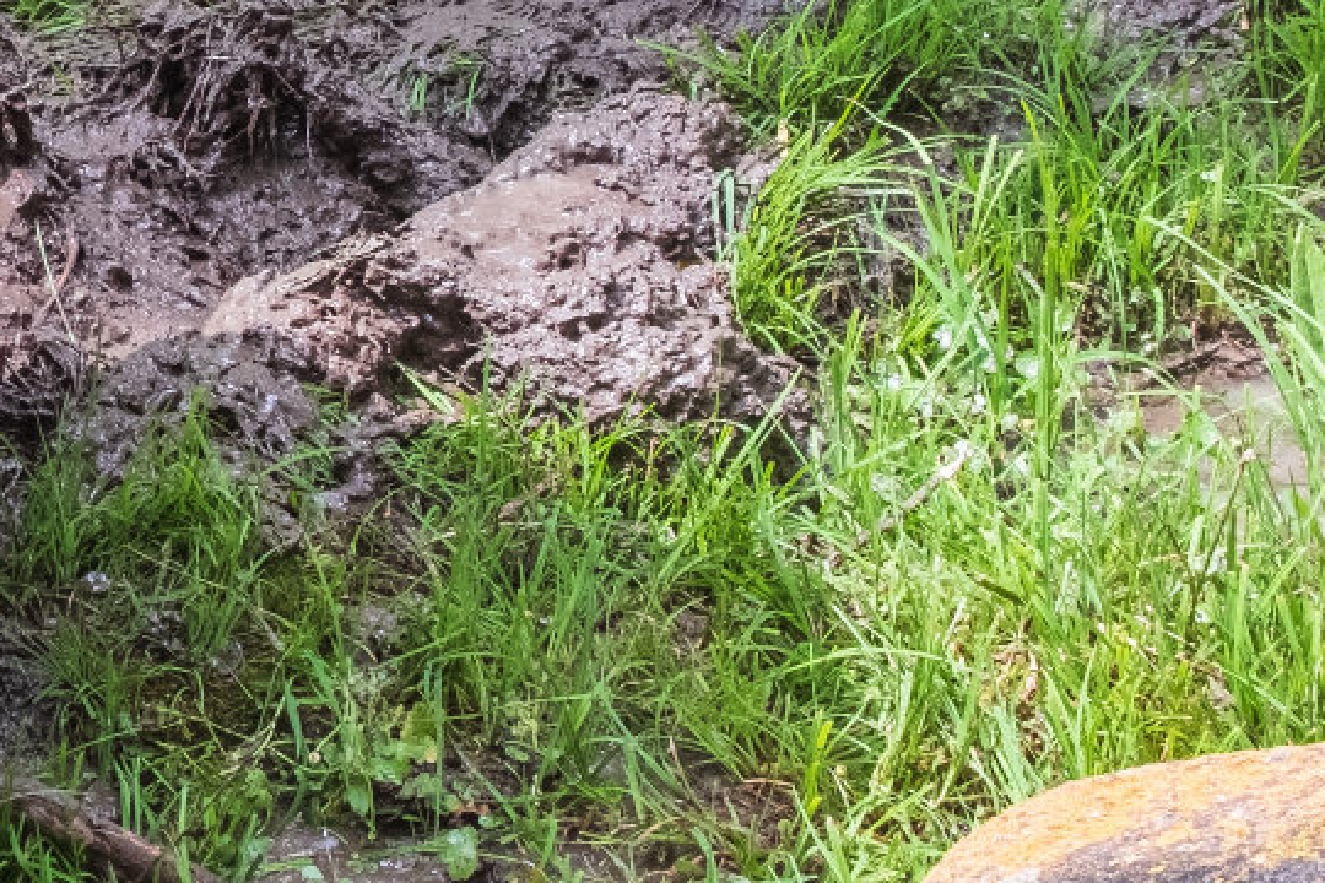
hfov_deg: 22.0
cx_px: -523
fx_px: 2944
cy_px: -26
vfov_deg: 16.7
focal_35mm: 80
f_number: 8
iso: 800
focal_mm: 18
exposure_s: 1/100
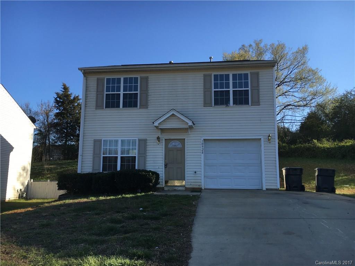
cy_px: 133
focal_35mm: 29
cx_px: 178
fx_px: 297
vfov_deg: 48.2
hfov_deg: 61.7
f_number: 2.2
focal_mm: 4.15
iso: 25
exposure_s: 1/818
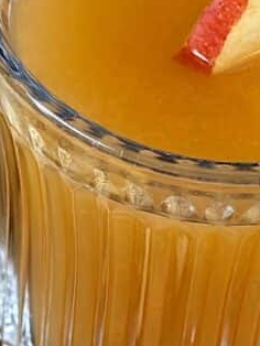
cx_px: 49
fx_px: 1600
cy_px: 262
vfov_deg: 12.3
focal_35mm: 160
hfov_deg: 9.3
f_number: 1.68
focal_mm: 6.9
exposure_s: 1/140
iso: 164
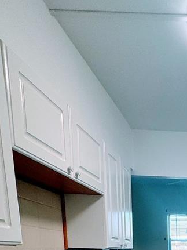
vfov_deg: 36.7
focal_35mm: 39
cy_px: 300
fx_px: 281
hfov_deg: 30.4
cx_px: 232
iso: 100
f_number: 2.2
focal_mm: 2.22
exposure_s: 1/120
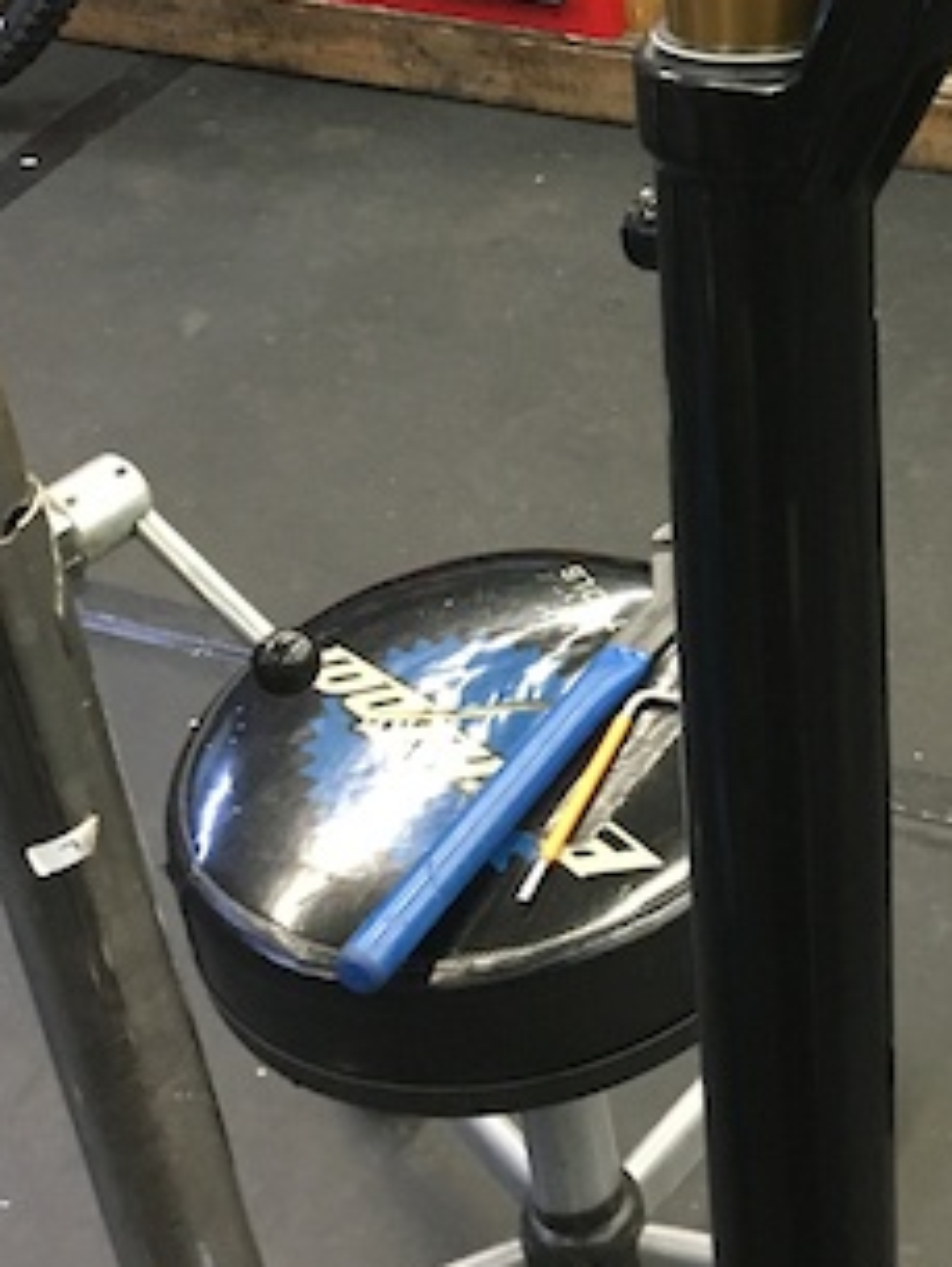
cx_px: 948
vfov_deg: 24.9
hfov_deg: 18.9
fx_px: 2785
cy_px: 129
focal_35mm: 76
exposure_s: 1/30
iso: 160
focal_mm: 4.15
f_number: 2.2
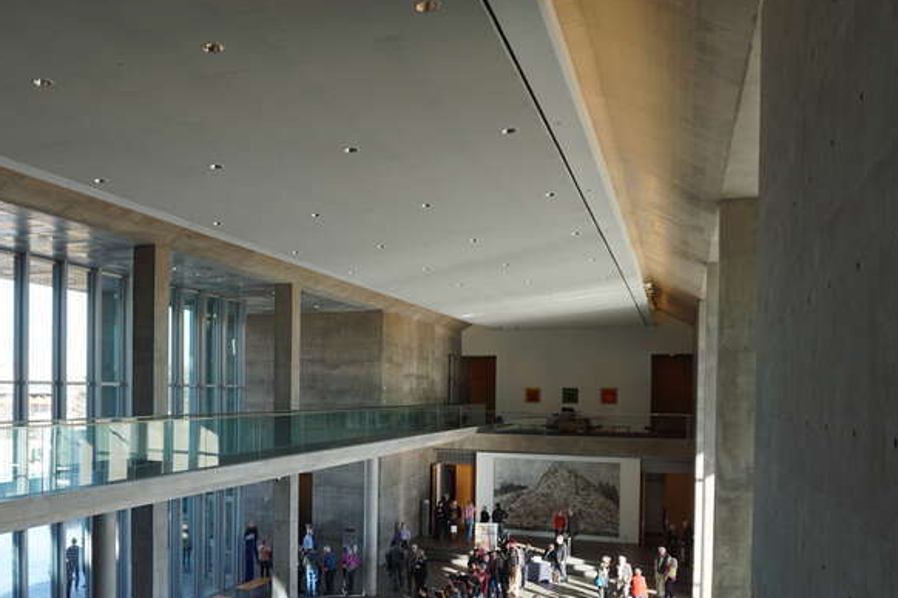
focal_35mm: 33
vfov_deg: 39.5
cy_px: 403
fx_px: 823
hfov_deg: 56.0
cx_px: 299
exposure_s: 1/60
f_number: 4.5
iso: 100
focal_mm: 16
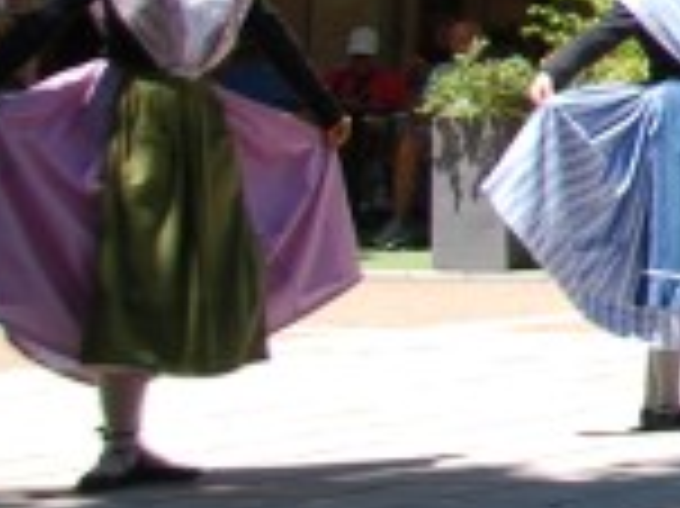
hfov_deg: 8.6
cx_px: 1732
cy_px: -108
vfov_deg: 7.2
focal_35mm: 205
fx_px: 4024
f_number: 6.3
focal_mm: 24
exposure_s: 1/200
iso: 100
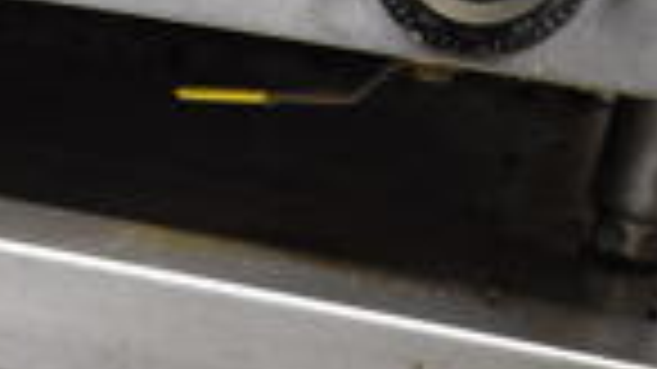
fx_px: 2055
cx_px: -472
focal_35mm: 118
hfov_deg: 15.8
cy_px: 711
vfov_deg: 9.6
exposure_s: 1/125
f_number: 3.5
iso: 2000
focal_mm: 18
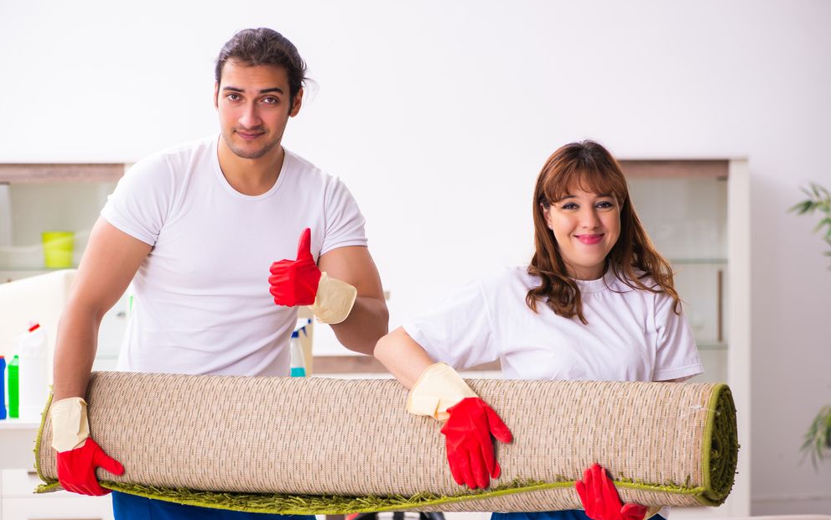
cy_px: 256
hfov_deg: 19.3
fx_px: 2447
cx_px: 418
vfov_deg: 12.1
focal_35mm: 108
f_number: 5
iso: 100
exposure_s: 1/100
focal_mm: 105
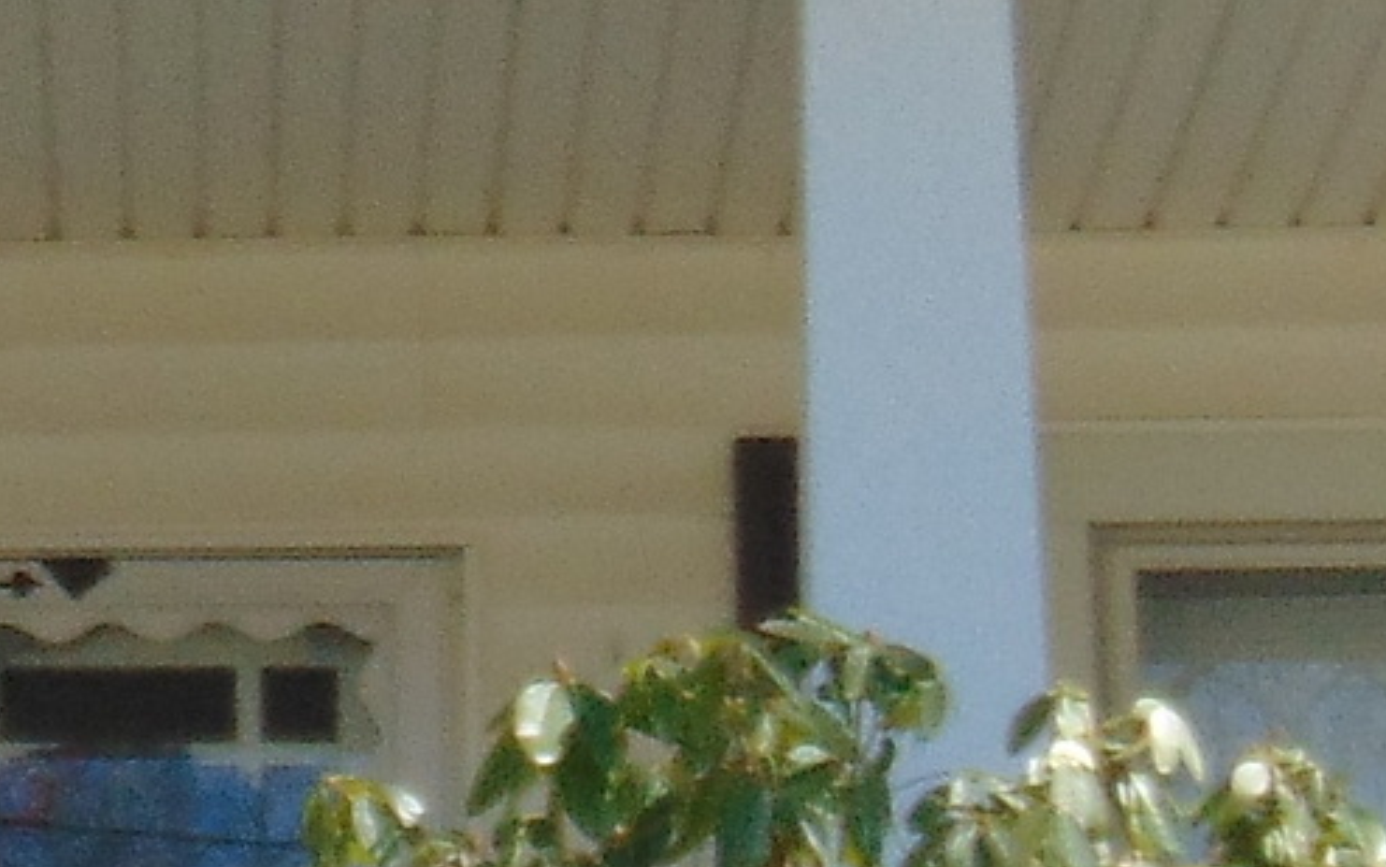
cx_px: -485
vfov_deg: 4.7
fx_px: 10465
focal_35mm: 277
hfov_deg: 7.5
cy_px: 264
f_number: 3.3
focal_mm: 7.6
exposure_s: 1/400
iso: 80
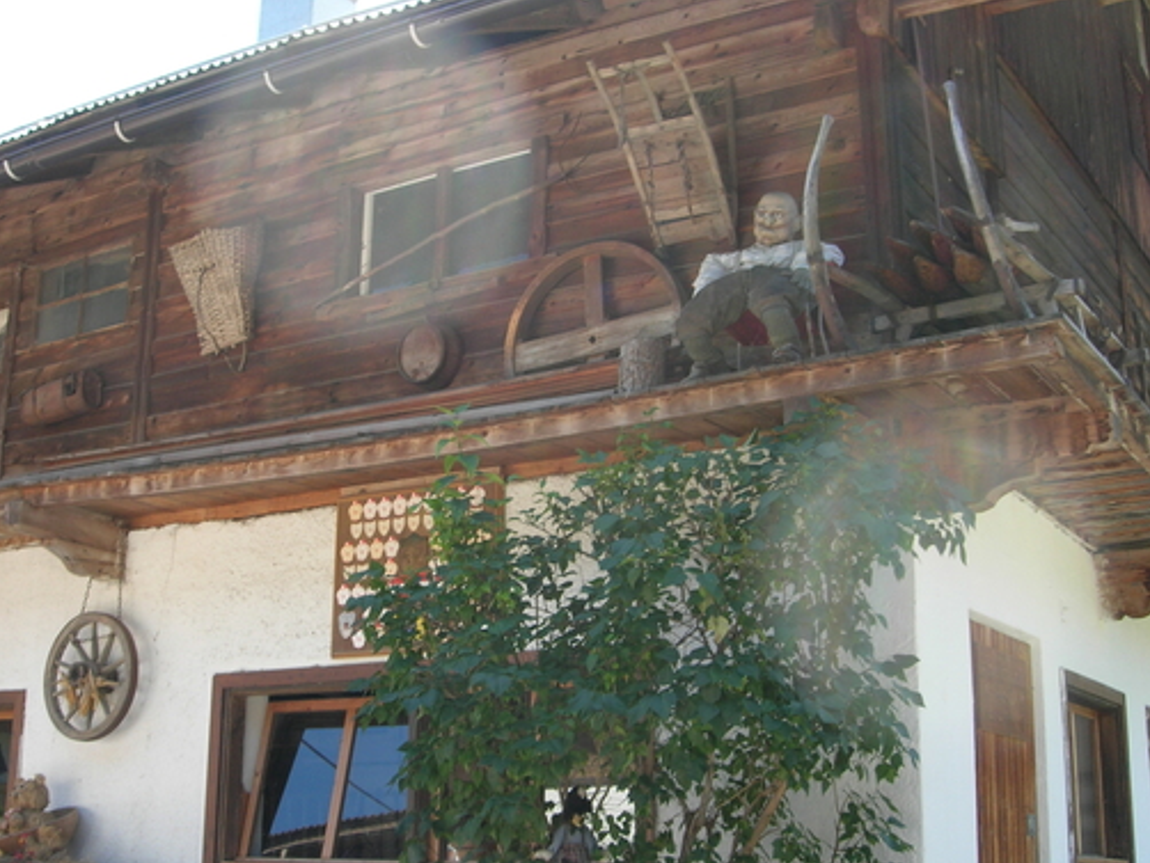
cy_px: 421
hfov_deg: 38.9
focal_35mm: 49
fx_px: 1629
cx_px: 522
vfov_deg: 29.7
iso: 64
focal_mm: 8.5
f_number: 4.9
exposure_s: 1/81.4
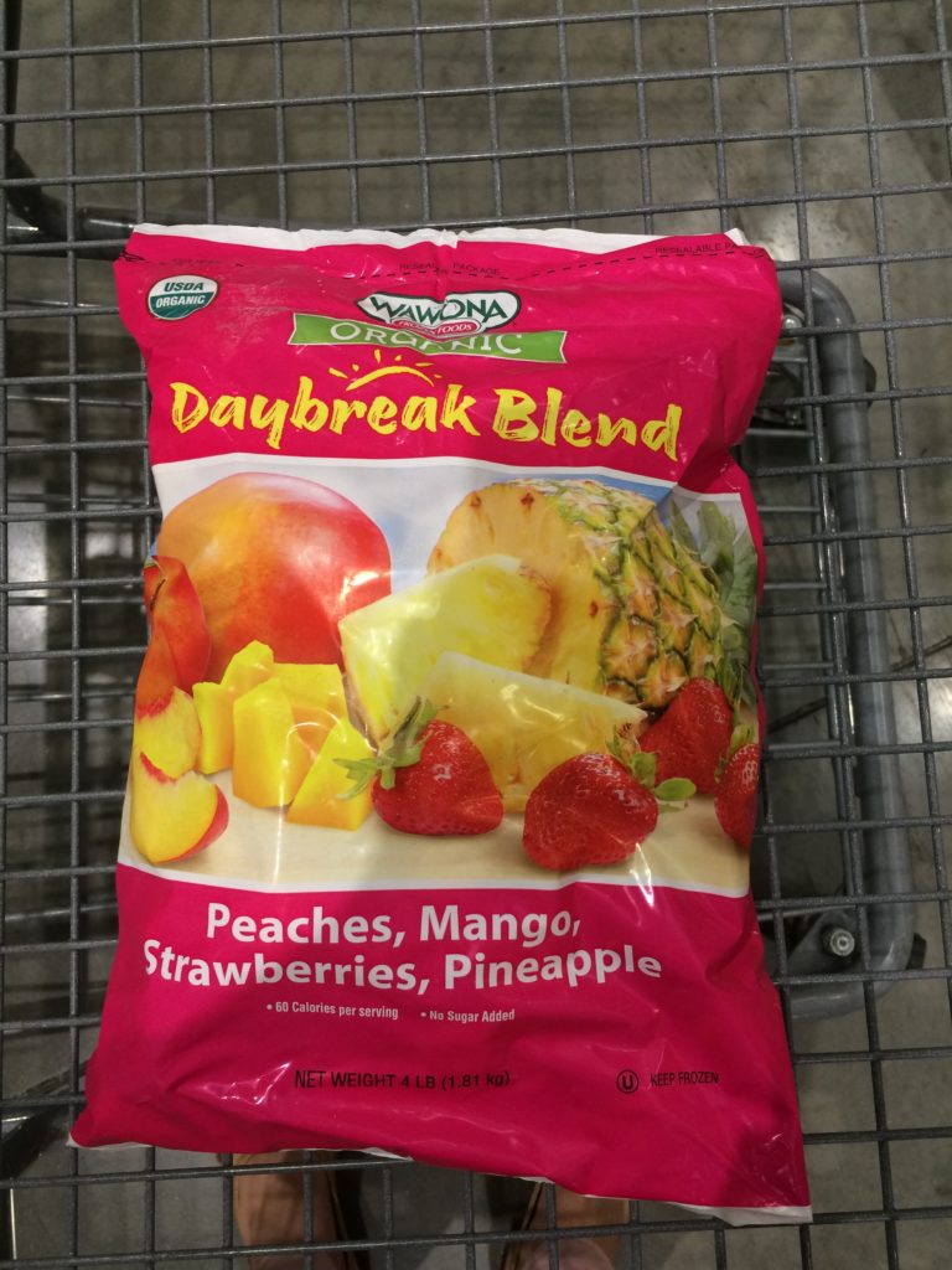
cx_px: 476
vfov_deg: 61.7
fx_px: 1063
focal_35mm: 29
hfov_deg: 48.2
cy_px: 635
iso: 64
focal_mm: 4.15
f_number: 2.2
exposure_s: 1/30
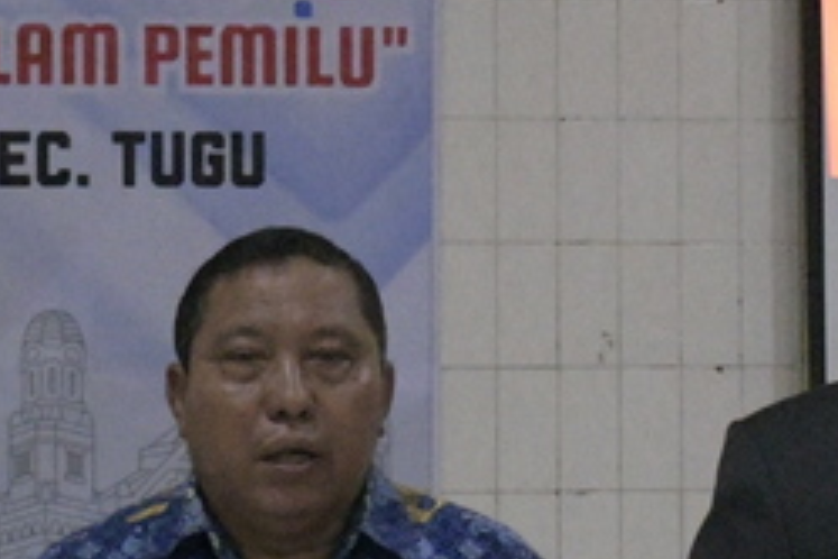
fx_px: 4678
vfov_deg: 6.8
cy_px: 330
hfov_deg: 10.2
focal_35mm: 201
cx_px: 451
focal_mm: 32
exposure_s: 1/250
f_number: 5
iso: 16000
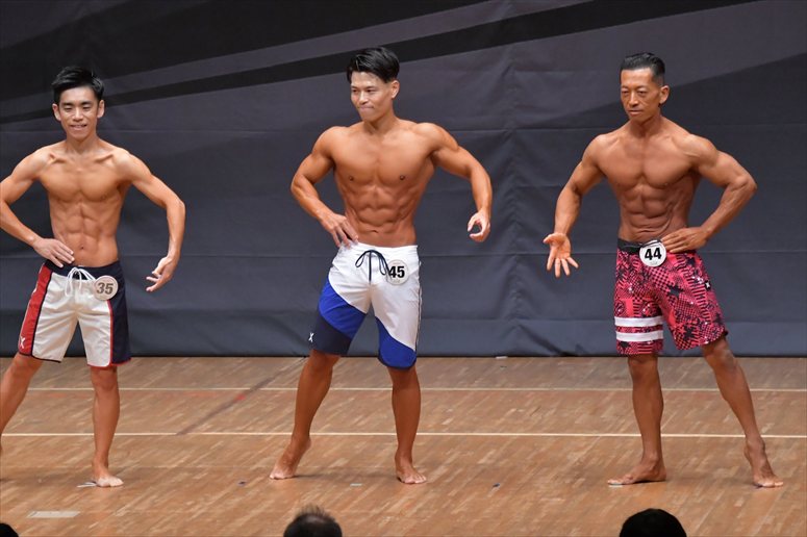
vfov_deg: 5.1
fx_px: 6050
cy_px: 268
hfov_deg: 7.6
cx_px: 404
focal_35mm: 270
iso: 6400
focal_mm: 180
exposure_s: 1/400
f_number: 5.6
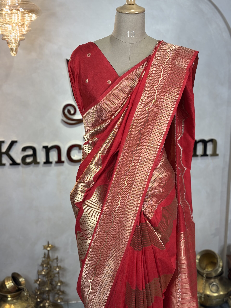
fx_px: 463
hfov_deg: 28.0
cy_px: 154
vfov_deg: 36.8
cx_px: 116
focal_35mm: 52
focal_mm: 5.96
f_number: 1.6
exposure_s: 1/50
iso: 25
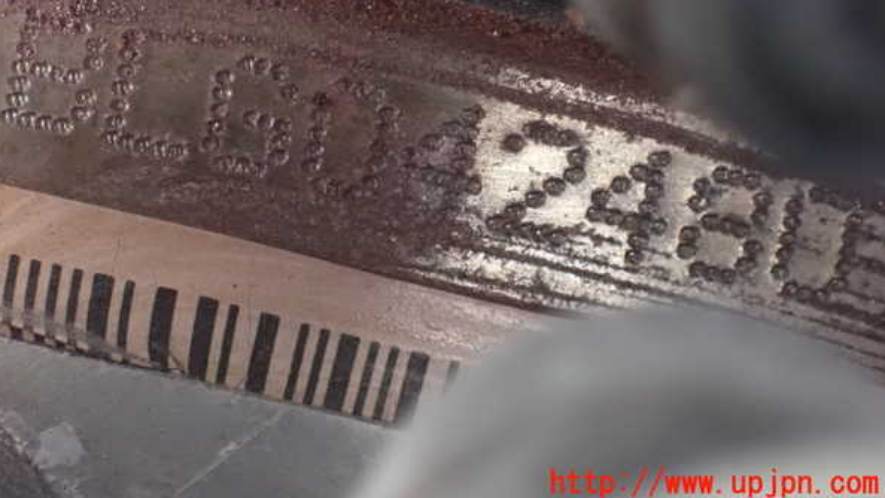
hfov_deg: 19.5
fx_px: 2581
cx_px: 440
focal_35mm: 110
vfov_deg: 11.0
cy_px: 167
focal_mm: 18
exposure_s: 1/80
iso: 1600
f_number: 4.9
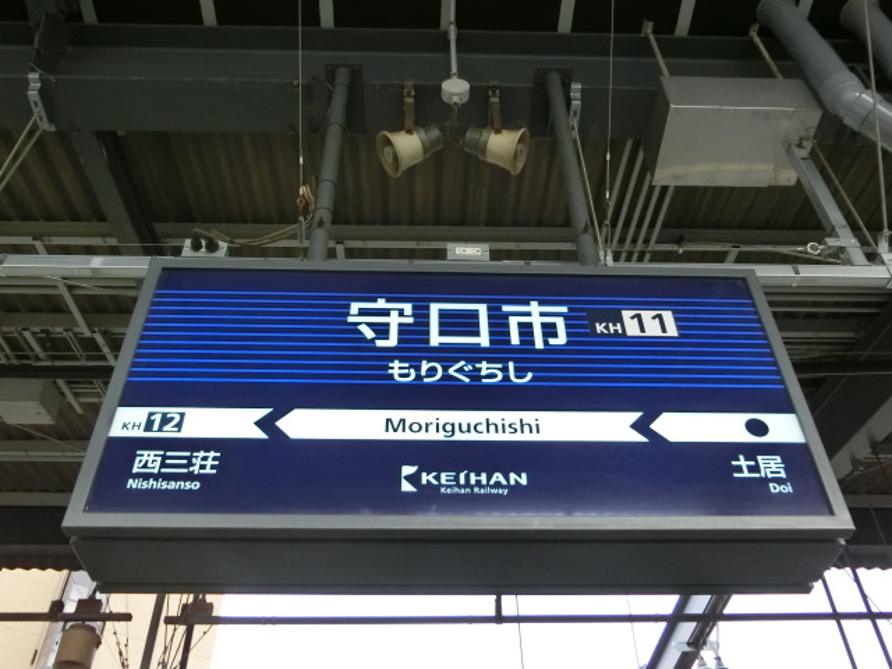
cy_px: 334
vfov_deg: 41.8
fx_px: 876
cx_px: 446
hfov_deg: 54.0
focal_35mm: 34
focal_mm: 6
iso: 250
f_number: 3.9
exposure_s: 1/125
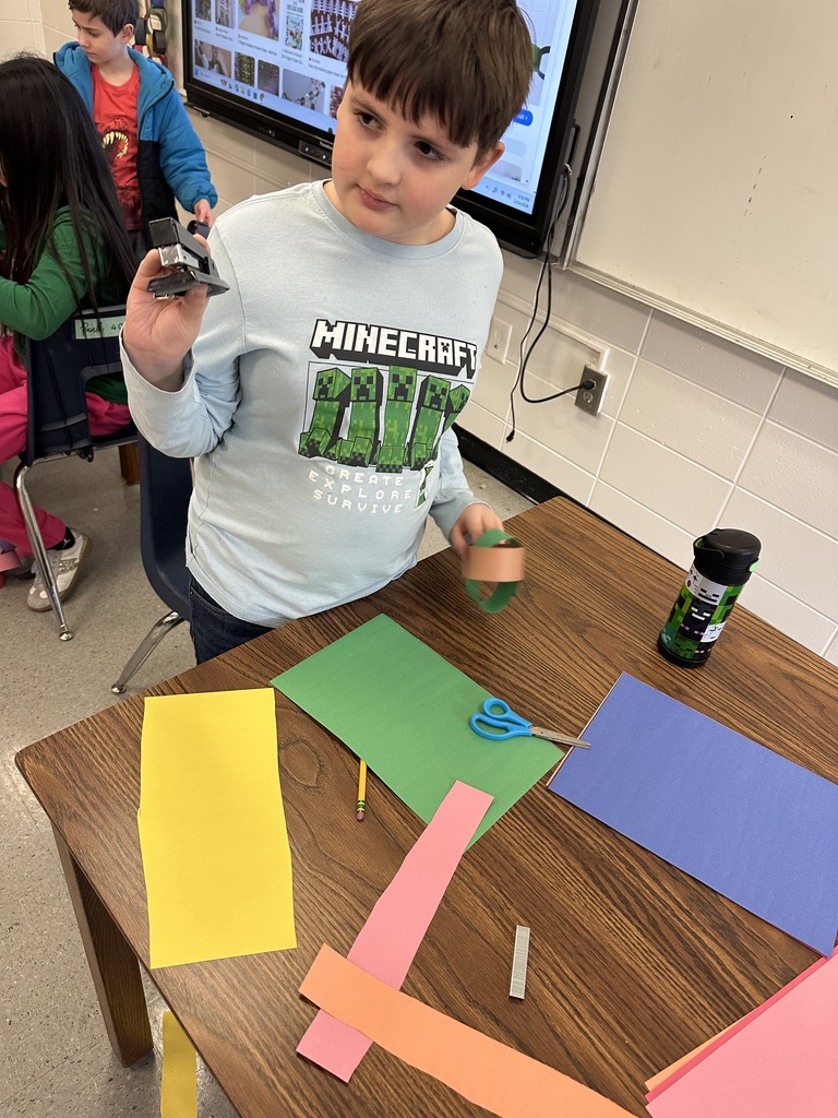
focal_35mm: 24
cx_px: 419
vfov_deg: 71.6
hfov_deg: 56.8
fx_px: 775
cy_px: 559
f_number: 1.78
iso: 200
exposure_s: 1/120
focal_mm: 6.86
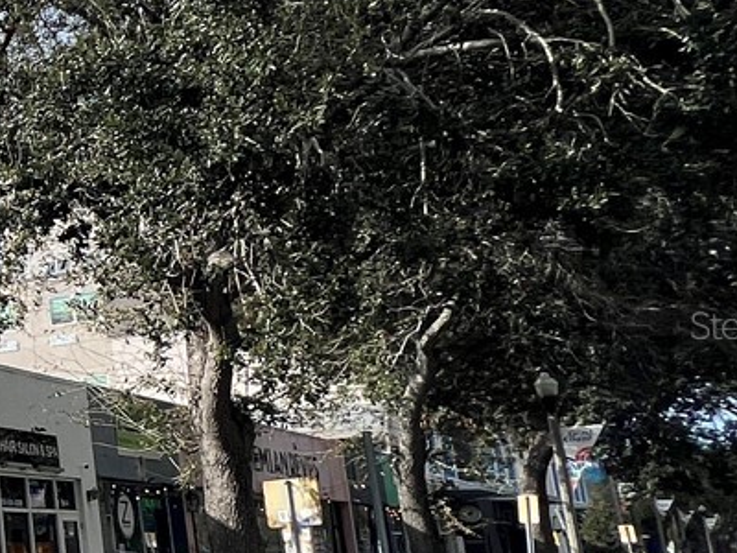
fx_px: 1107
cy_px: 324
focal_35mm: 52
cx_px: -610
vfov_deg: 28.0
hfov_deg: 21.7
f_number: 1.8
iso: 32
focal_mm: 1.57
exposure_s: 1/1340
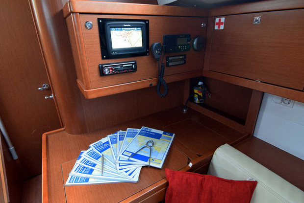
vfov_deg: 63.4
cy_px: 102
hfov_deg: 85.4
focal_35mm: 20
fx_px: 165
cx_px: 152
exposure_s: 1/80
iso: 1600
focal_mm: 13
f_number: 4.5
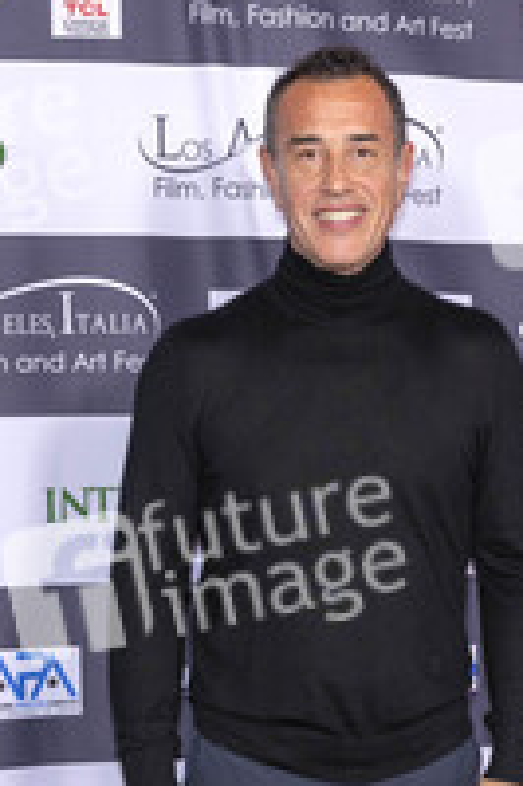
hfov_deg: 18.4
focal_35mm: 74
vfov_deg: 26.1
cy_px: 766
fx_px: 1615
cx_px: 319
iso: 800
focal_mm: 37
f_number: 5.6
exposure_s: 1/200
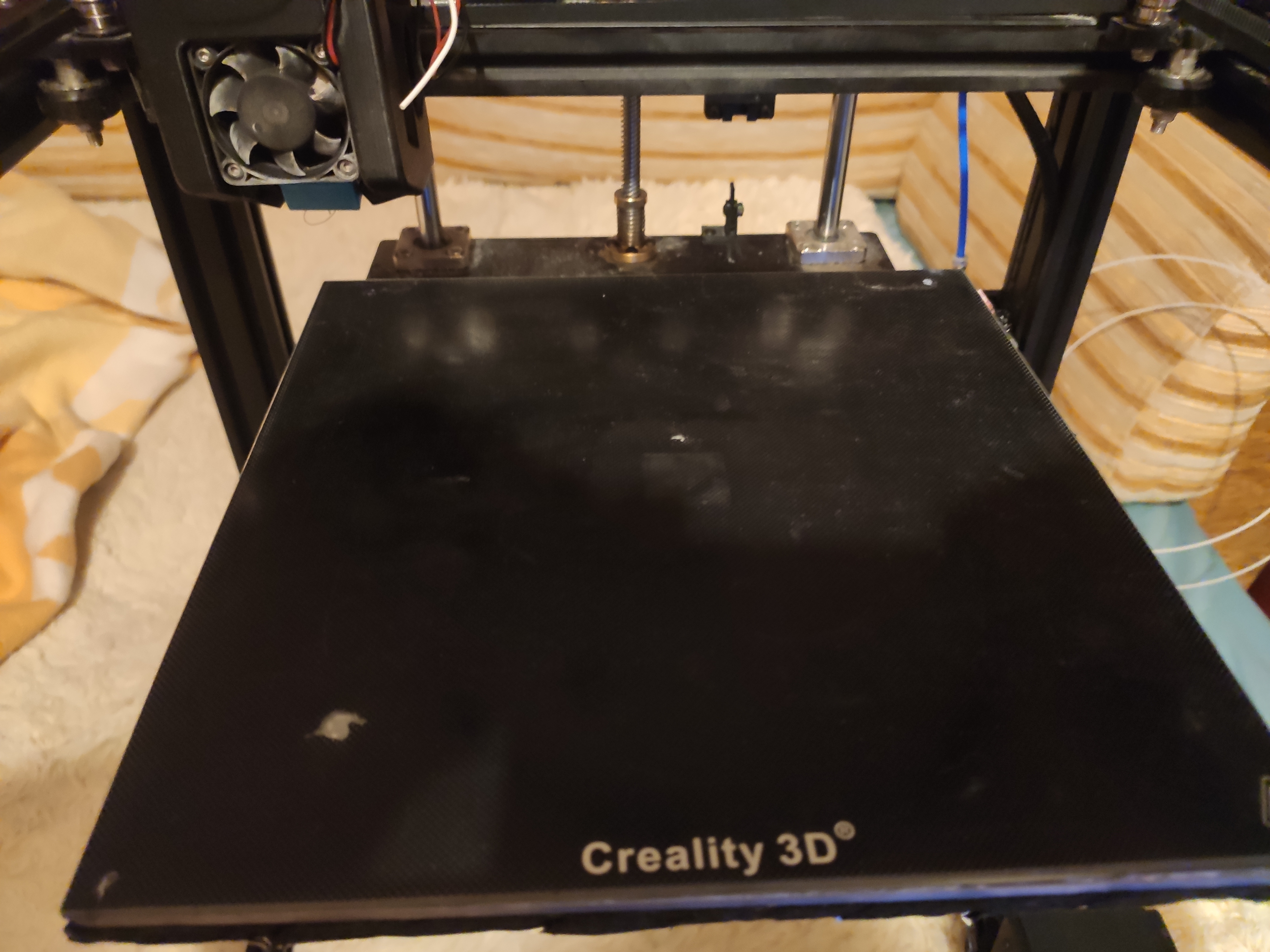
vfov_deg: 53.1
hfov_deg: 67.3
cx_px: 635
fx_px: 954
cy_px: 476
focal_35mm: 26
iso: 2142
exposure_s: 1/17
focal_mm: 4.77
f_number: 1.75
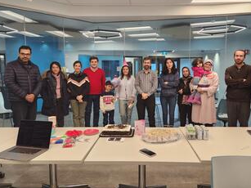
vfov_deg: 51.3
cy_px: 86
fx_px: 196
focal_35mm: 27
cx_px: 141
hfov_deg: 65.1
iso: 200
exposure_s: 1/180
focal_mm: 5.4
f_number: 1.8
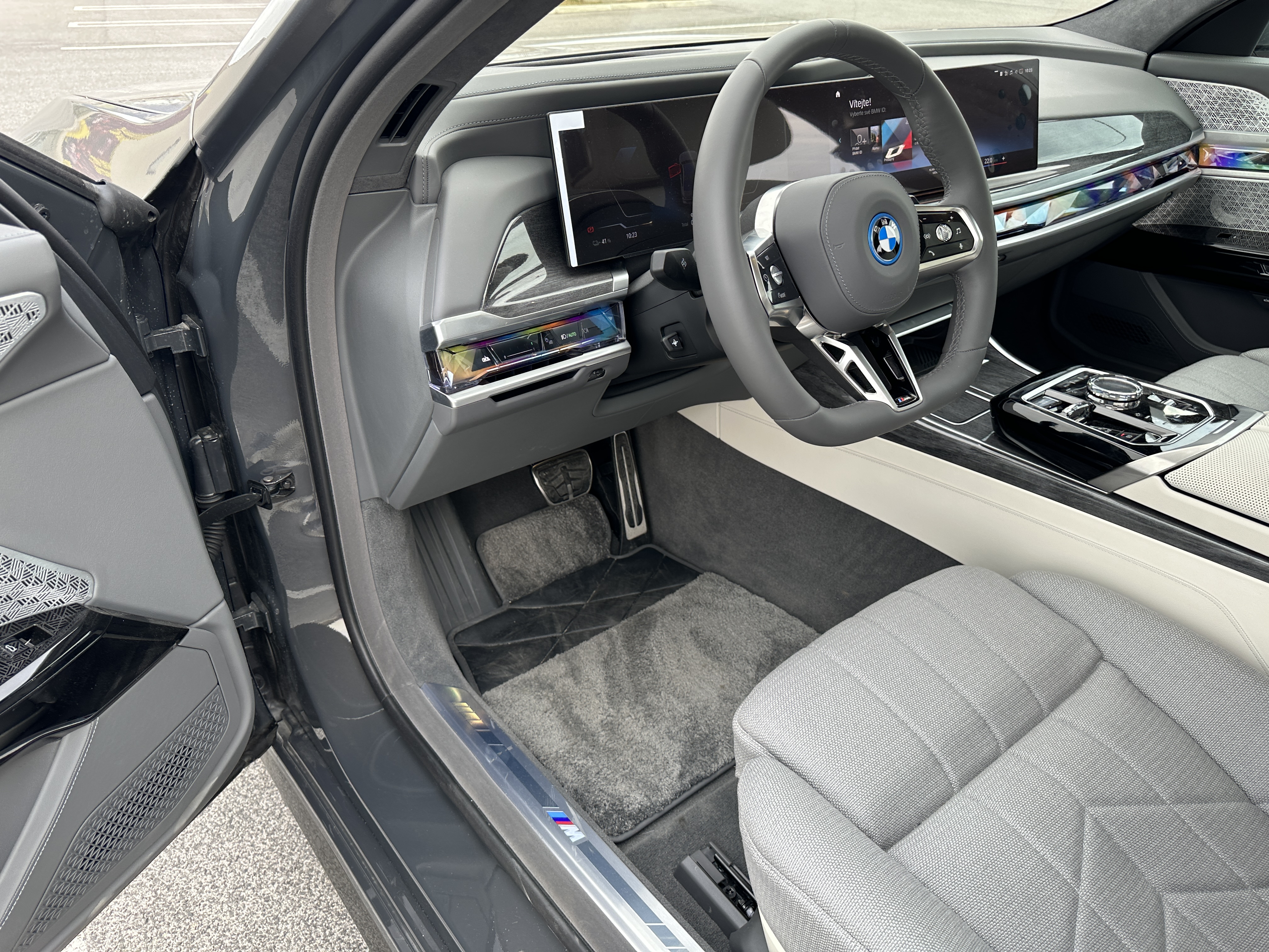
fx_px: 880
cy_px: 476
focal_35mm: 24
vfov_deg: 56.8
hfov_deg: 71.6
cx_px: 634
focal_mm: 6.86
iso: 80
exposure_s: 1/271
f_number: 1.78
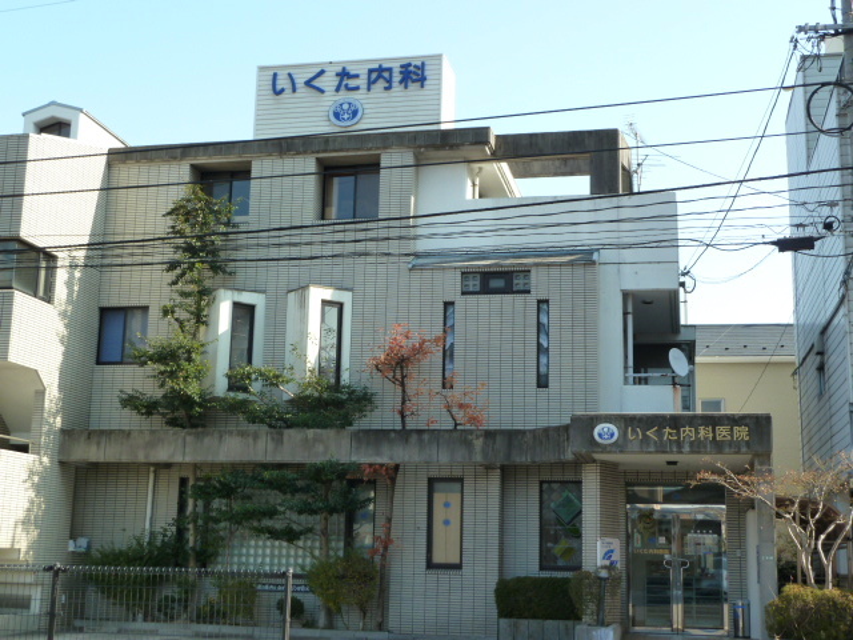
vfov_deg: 30.3
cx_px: 426
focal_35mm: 48
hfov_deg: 39.7
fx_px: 1183
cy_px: 320
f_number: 4
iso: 125
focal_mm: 7.9
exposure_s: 1/200
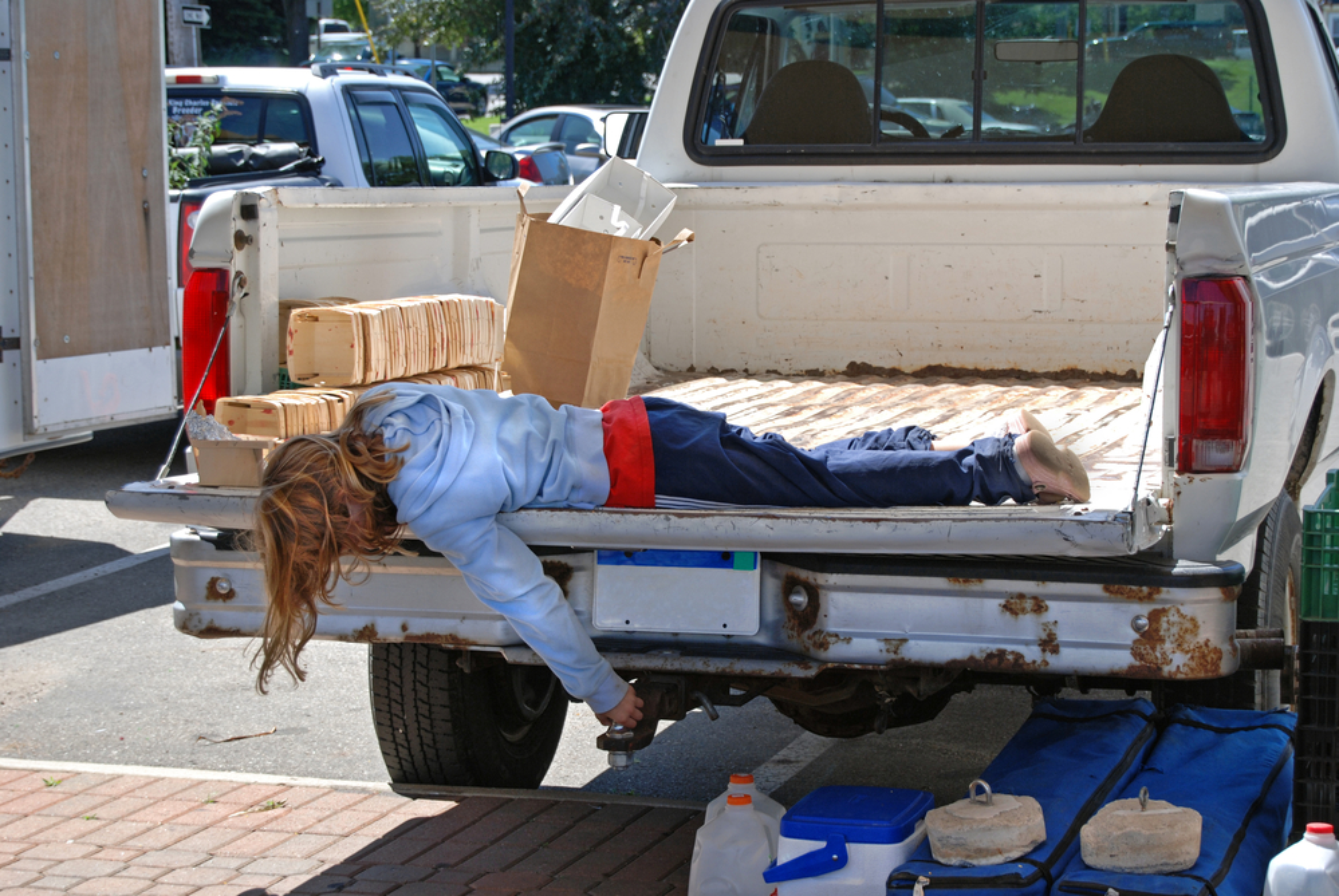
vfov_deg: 16.6
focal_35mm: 82
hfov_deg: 24.6
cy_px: 448
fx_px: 3073
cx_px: 670
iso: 100
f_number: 6.3
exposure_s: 1/160
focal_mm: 55
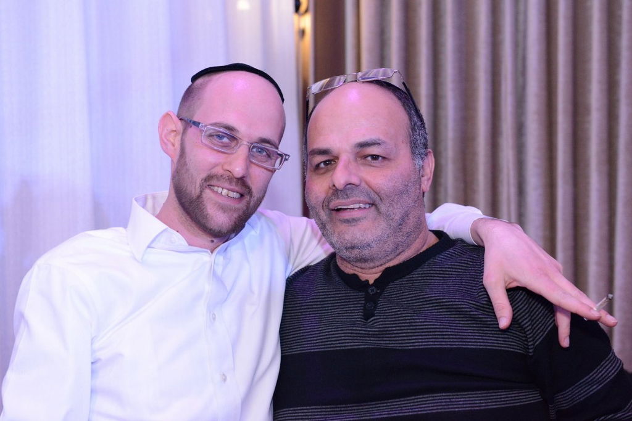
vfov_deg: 21.9
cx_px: 316
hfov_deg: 32.4
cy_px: 210
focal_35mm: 62
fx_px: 1089
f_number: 5.6
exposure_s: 1/125
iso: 4000
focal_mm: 62
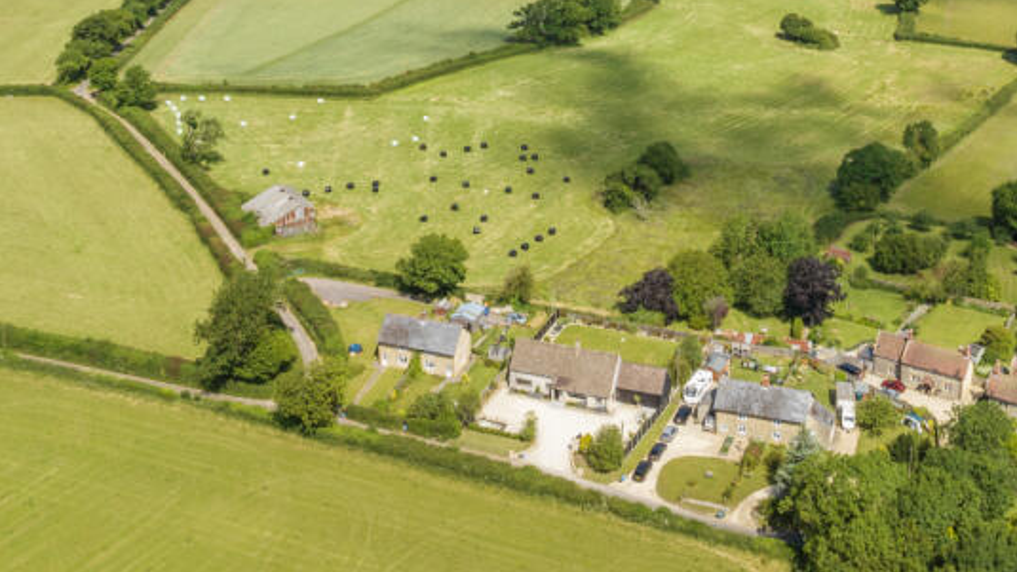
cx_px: 622
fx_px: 1348
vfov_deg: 22.0
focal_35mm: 50
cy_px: -128
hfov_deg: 41.1
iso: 200
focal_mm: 12.29
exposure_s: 1/80
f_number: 9
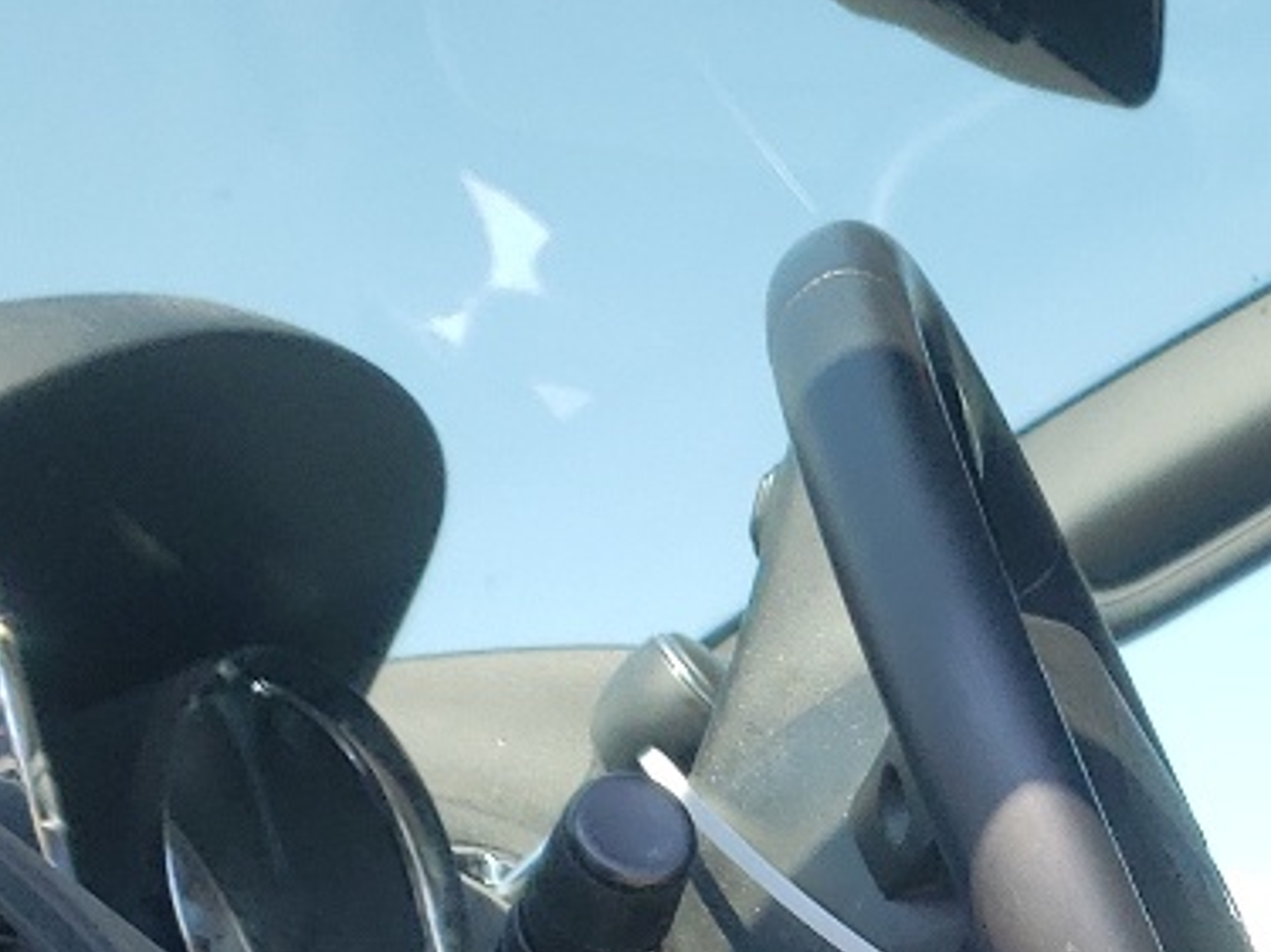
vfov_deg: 12.1
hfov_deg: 16.6
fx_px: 4074
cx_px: 1705
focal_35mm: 111
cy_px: 1816
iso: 50
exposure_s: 1/667
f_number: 1.5
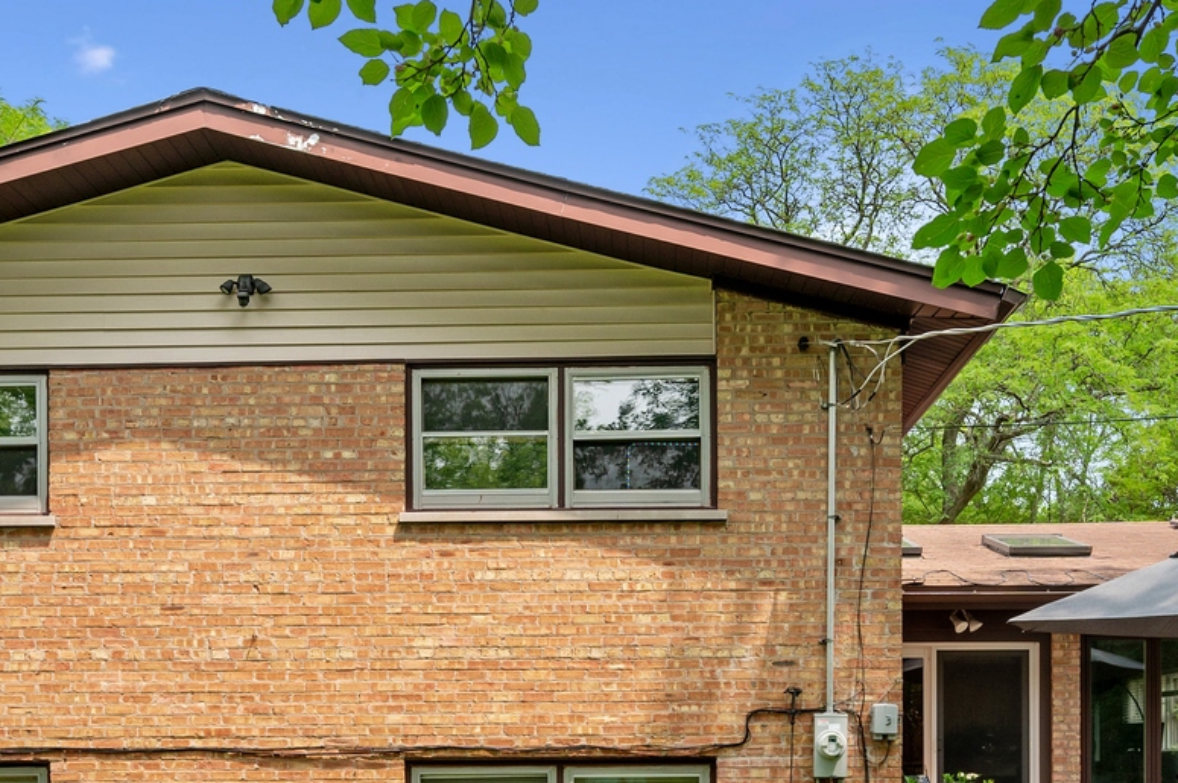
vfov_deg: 28.0
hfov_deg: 43.6
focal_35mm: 45
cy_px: 783
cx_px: 577
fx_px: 1472
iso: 200
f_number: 8
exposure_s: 1/90
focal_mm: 21.5
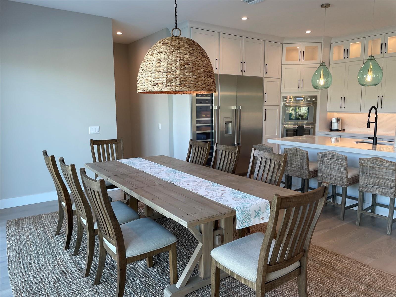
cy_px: 148
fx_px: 297
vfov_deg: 53.1
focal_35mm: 26
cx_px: 198
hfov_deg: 67.3
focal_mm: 4.2
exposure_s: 1/120
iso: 50
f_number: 1.6
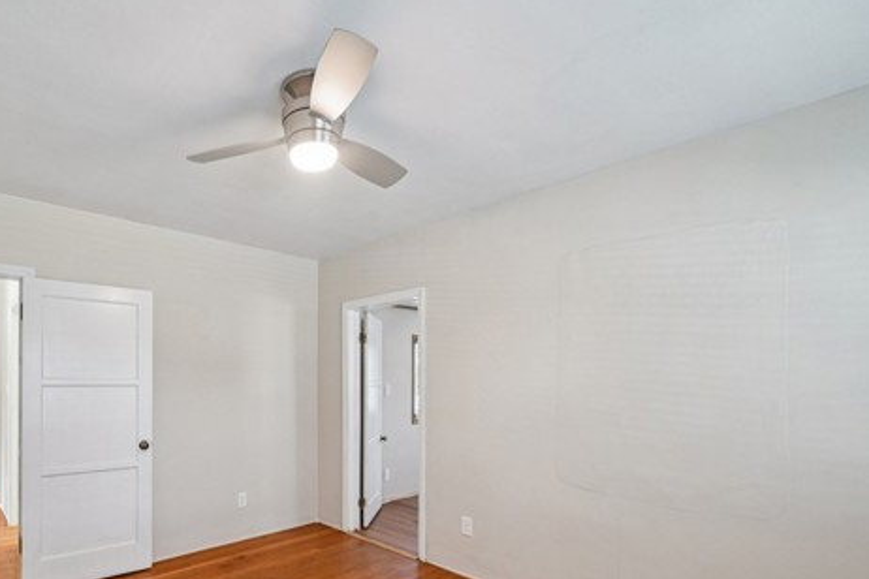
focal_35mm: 18
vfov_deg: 65.8
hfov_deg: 87.6
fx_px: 434
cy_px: 380
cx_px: 308
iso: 400
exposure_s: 1/6
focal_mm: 13
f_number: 8
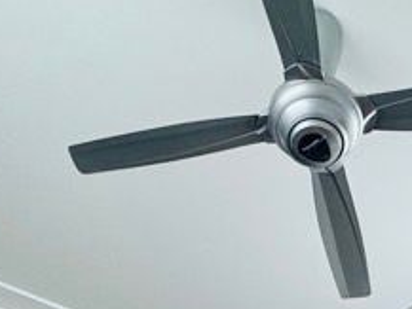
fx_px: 786
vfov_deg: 17.0
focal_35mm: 66
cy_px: 601
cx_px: 397
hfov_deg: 27.9
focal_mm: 2.22
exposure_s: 1/100
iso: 80
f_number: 2.2
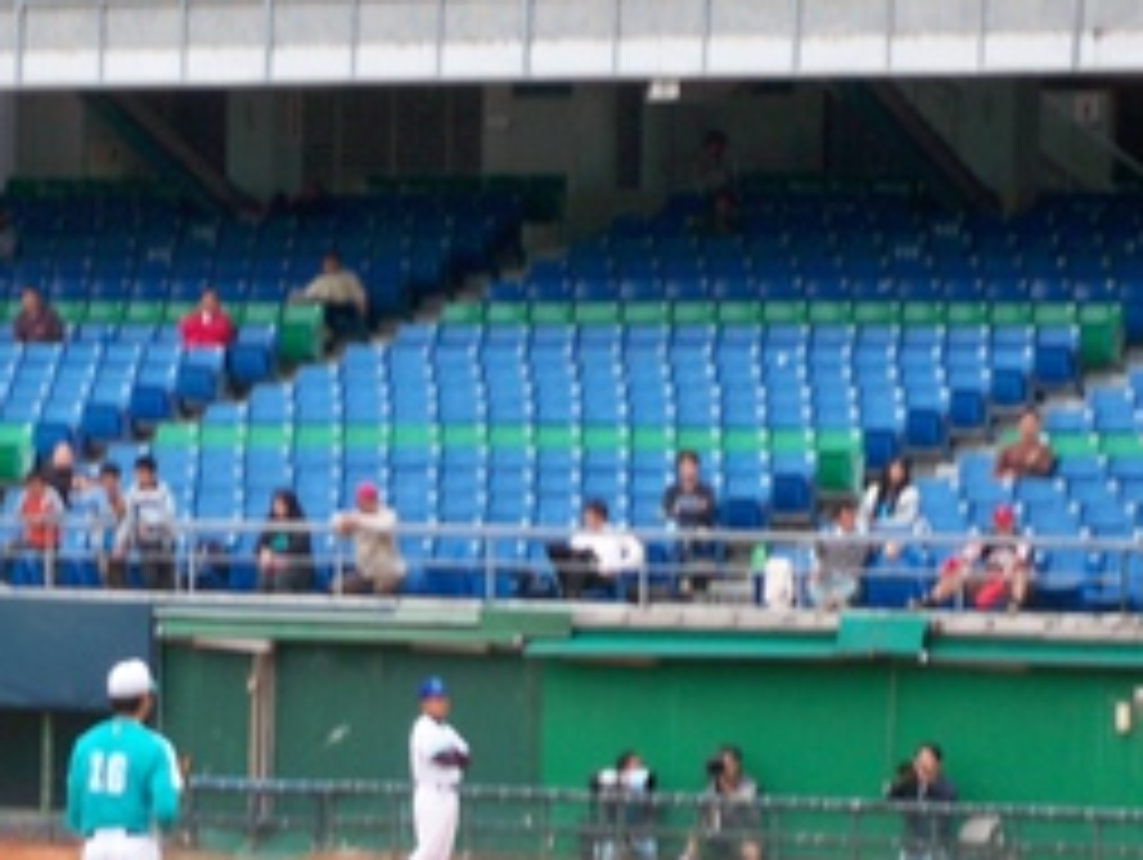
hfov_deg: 8.0
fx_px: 8197
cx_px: 94
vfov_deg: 6.0
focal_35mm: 248
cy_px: 752
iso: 80
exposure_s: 1/60
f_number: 5.7
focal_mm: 18.8
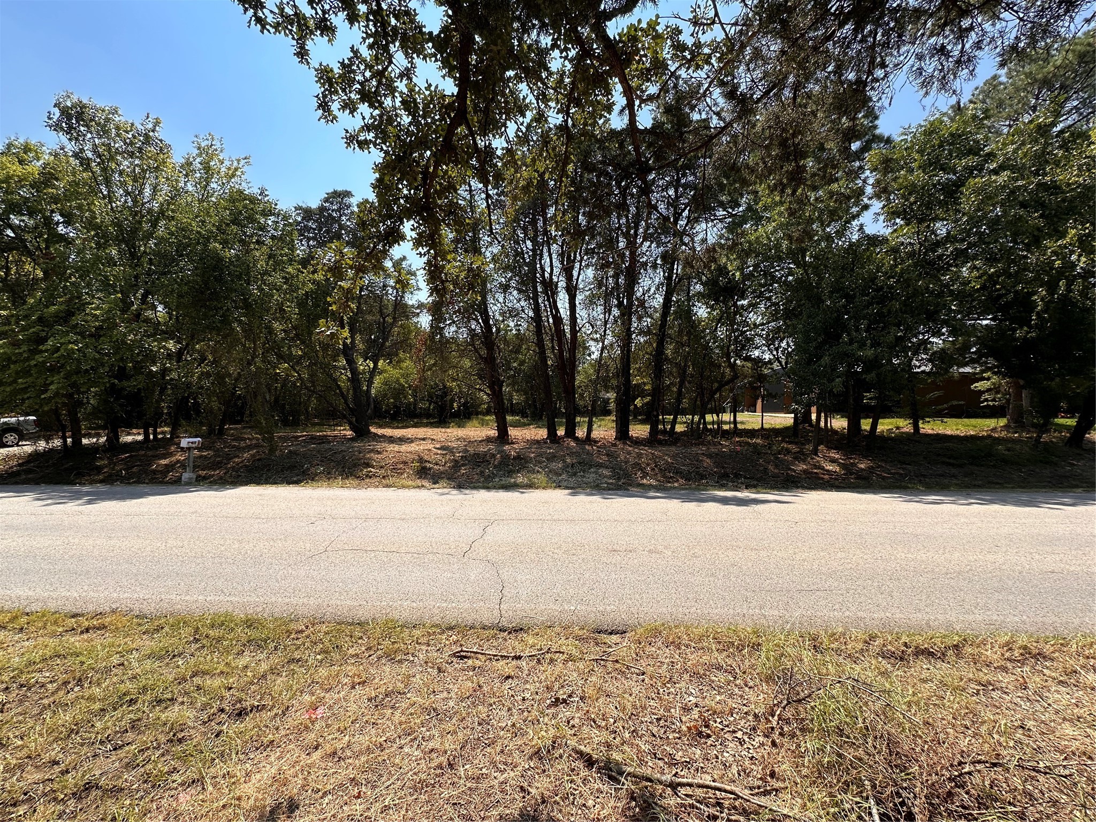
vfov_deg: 85.7
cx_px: 548
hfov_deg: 102.1
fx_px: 443
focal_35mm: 14
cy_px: 411
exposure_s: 1/1182
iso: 50
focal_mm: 2.22
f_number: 2.2
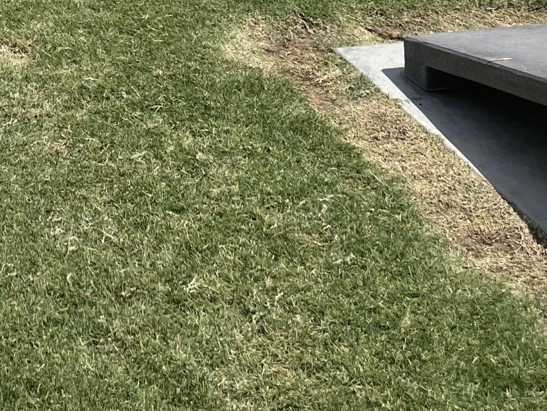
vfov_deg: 15.3
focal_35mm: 88
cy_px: -240
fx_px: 1391
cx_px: 62
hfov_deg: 21.8
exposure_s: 1/5556
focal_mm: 4.2
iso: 32
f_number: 1.6
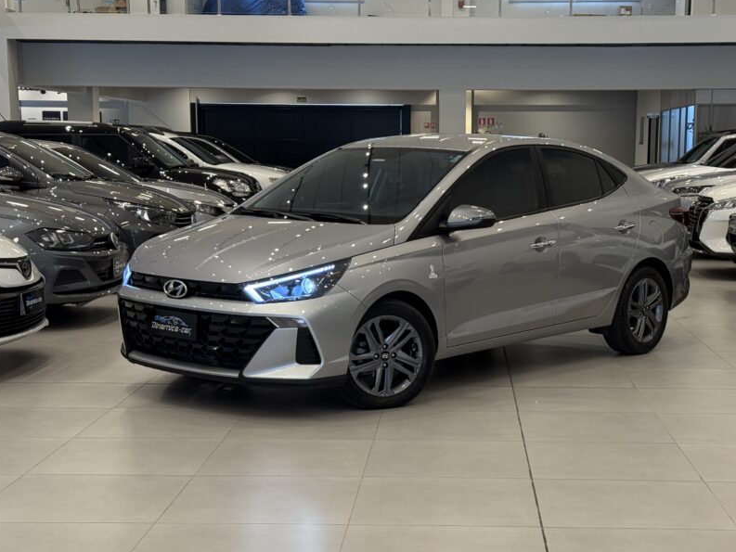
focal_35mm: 62
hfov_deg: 31.1
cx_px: 424
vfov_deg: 23.6
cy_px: 345
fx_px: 1318
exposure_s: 1/60
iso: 125
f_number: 1.78
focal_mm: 6.76
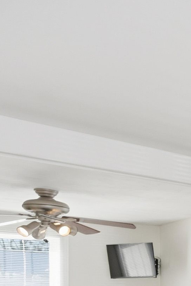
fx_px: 422
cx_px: 429
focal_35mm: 53
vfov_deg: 32.3
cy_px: 327
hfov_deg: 16.1
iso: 800
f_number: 4.5
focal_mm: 14
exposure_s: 1/2000
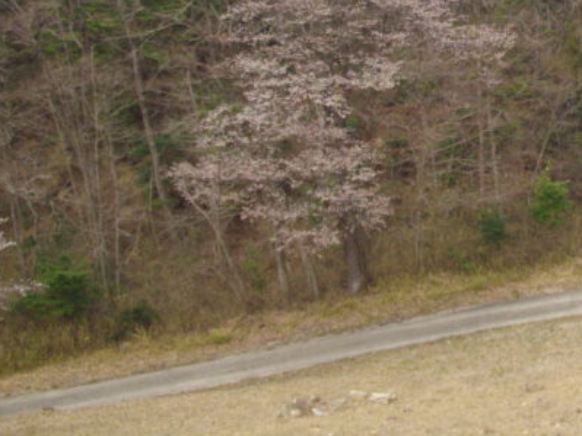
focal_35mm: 95
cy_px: -61
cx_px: 588
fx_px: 1597
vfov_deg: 15.1
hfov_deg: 20.0
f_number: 5.6
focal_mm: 6.2
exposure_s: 1/200
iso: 100
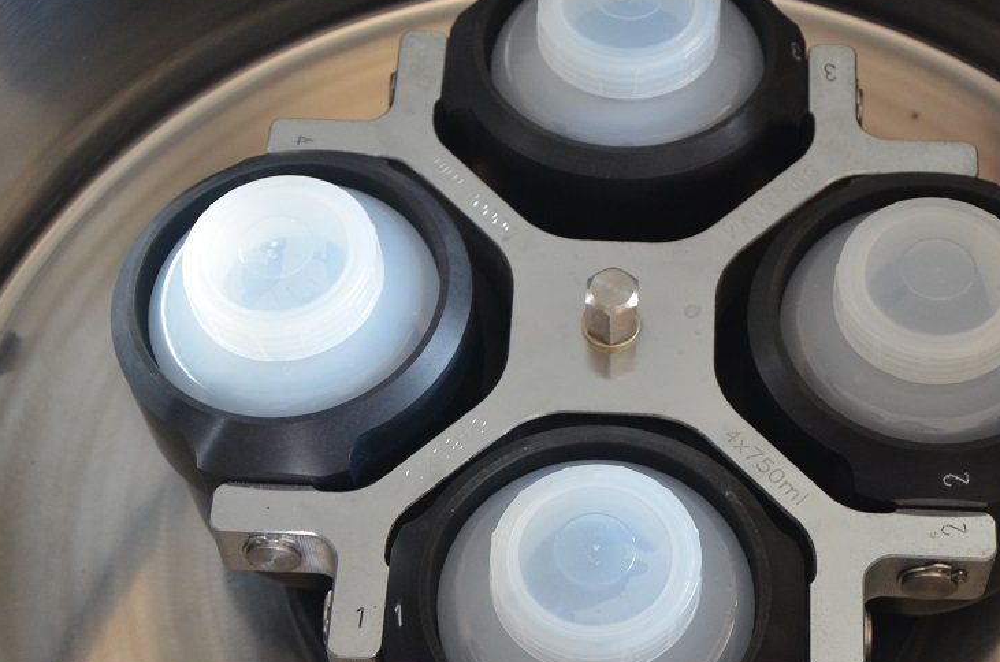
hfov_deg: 26.0
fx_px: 2162
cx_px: 614
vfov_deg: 17.4
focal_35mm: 78
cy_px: 412
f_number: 4.5
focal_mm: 38
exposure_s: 1/80
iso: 1250
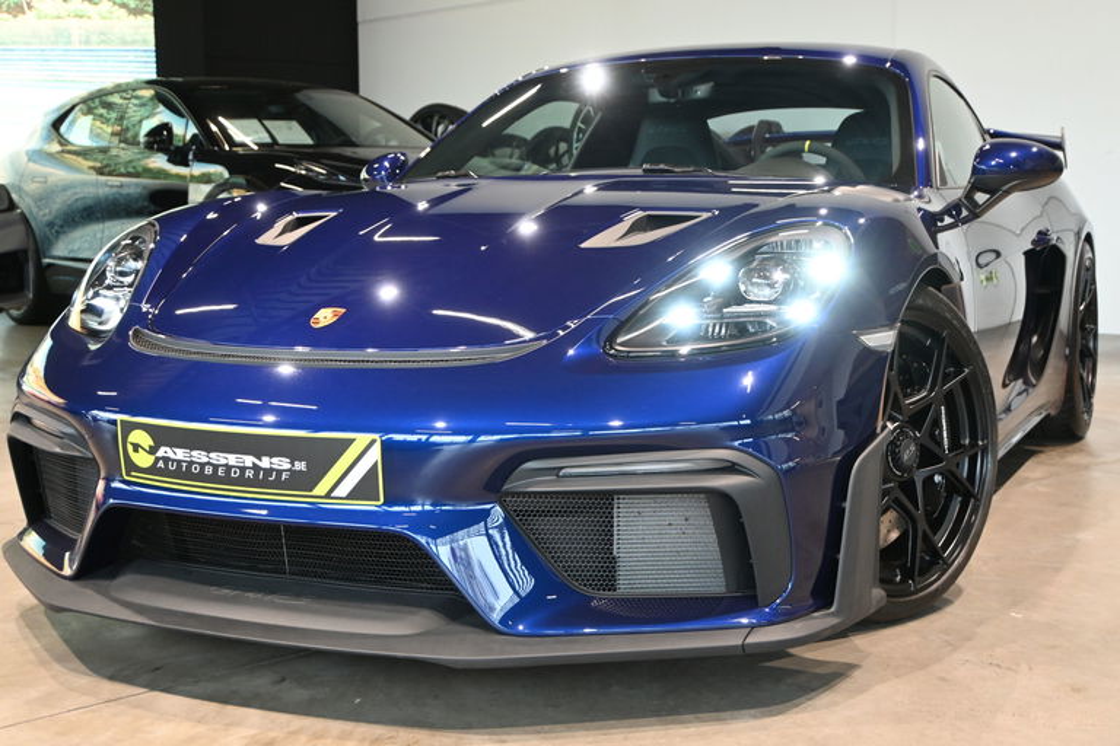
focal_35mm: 46
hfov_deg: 43.0
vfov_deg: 29.4
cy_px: 373
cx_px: 560
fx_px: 1423
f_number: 4.8
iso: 1600
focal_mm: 30.5
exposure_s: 1/125
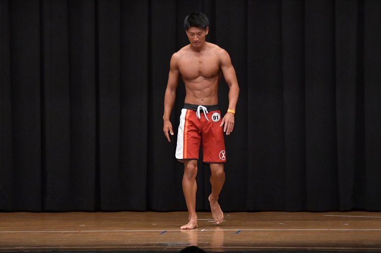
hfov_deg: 8.6
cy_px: 126
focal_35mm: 240
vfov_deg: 5.7
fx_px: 2539
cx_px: 190
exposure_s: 1/400
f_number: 5.6
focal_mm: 160
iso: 6400
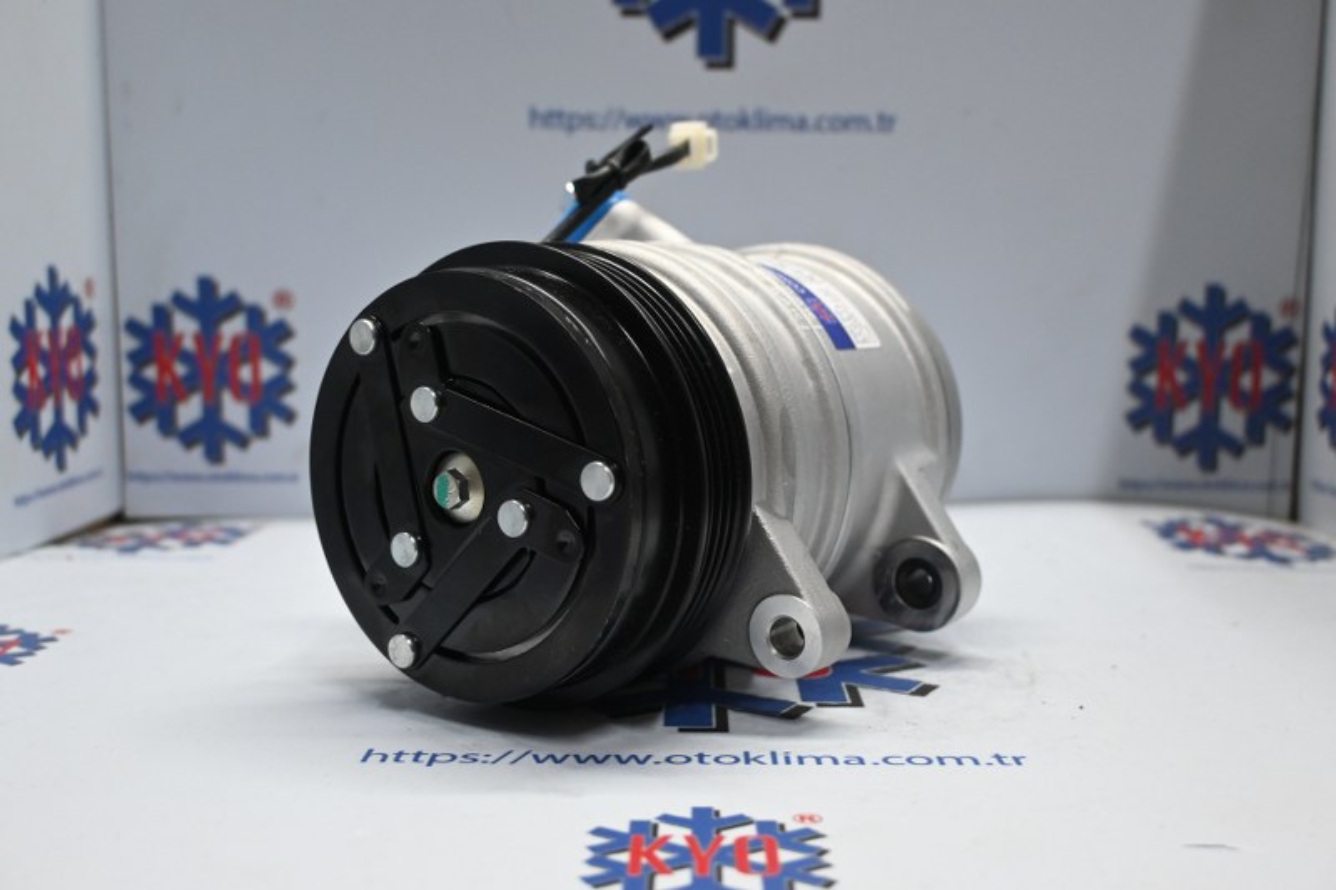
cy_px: 445
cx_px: 668
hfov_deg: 51.3
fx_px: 1391
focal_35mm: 38
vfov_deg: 35.5
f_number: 4.2
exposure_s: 1/125
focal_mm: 25
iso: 1250
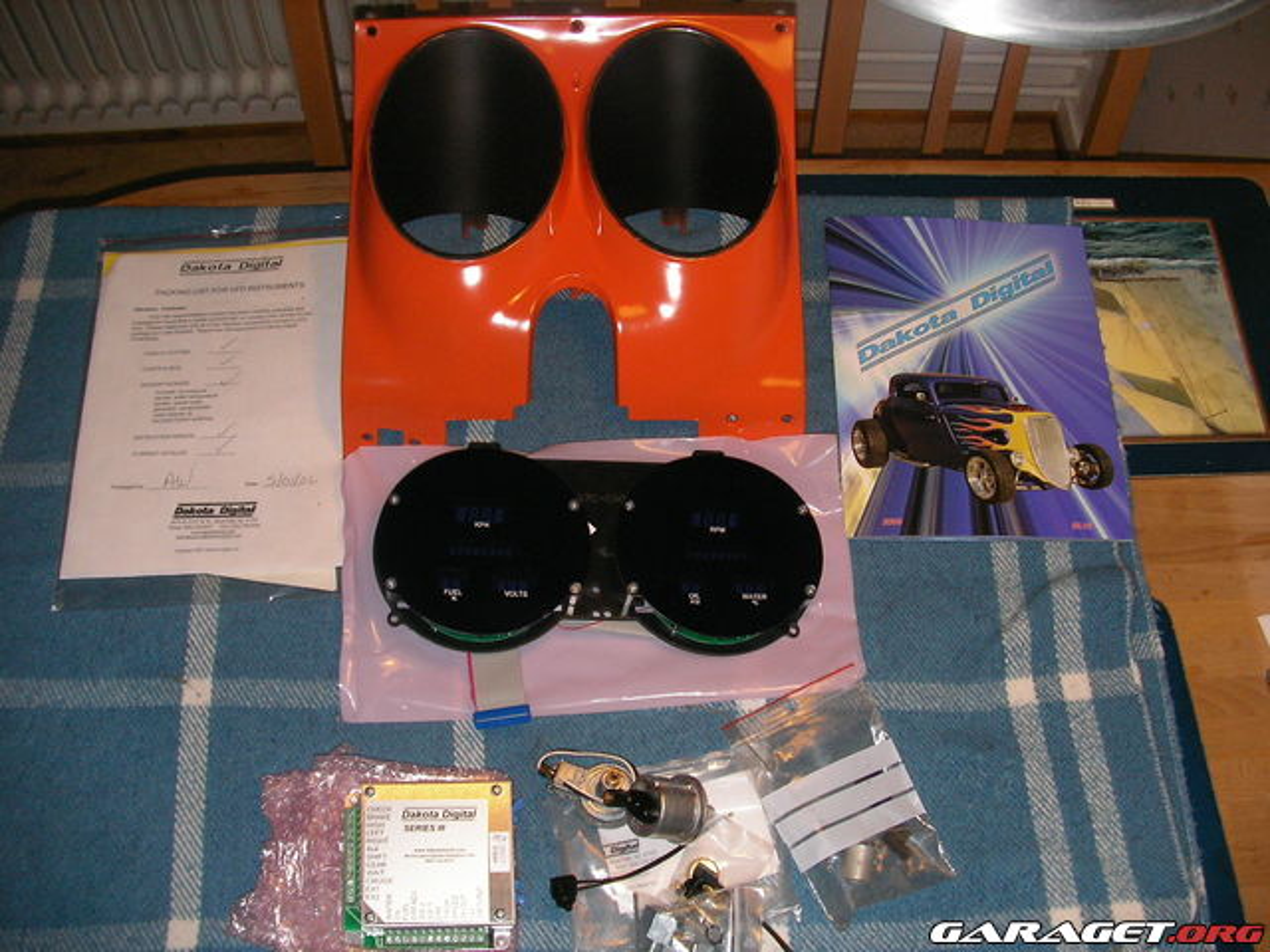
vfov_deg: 37.7
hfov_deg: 49.0
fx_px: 1394
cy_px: 476
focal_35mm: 38
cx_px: 635
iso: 100
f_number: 3.5
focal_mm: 6.3
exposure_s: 1/40
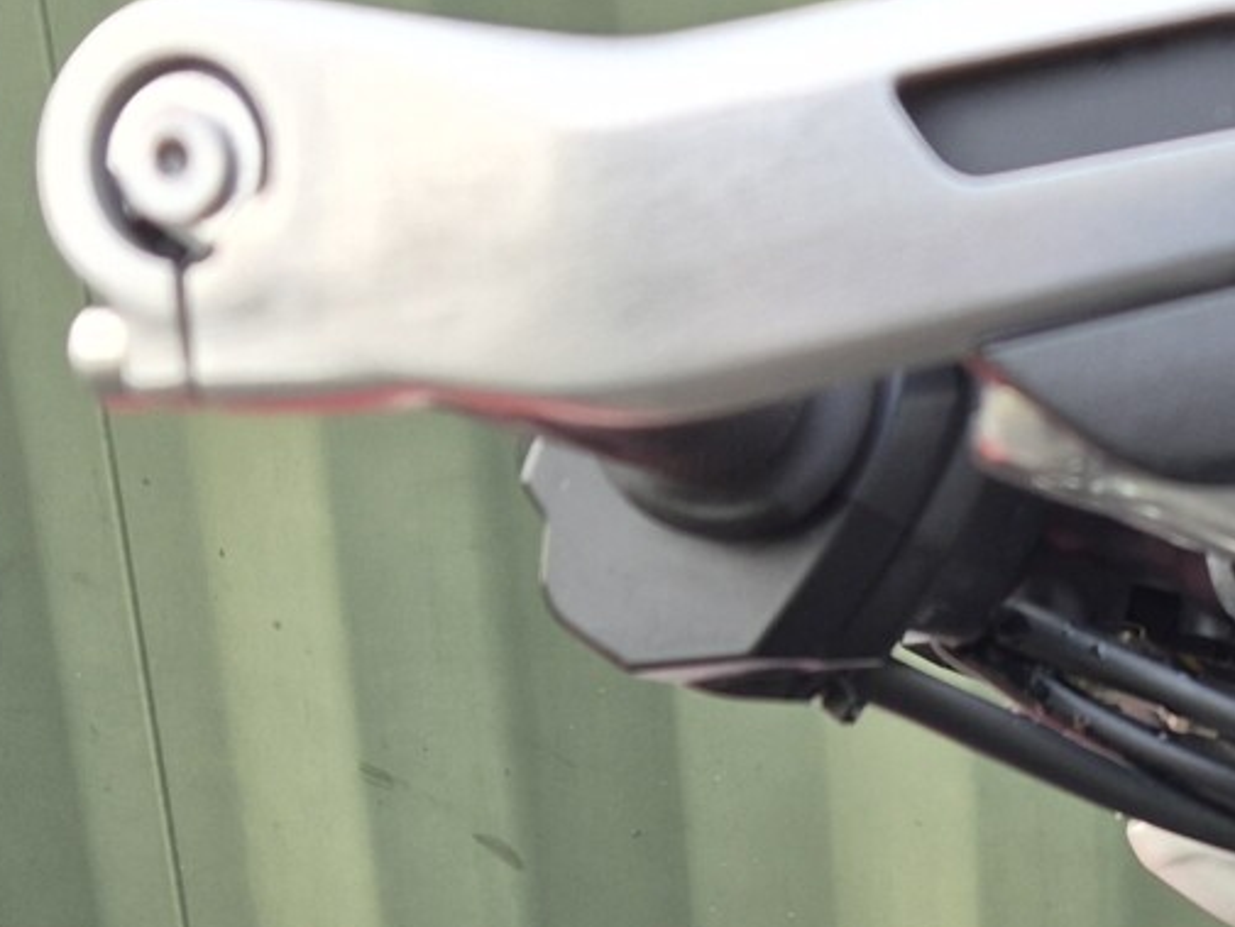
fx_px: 3247
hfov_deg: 21.0
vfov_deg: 15.2
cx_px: 1157
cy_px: 1311
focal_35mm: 91
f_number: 1.8
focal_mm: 5.4
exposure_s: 1/180
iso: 64
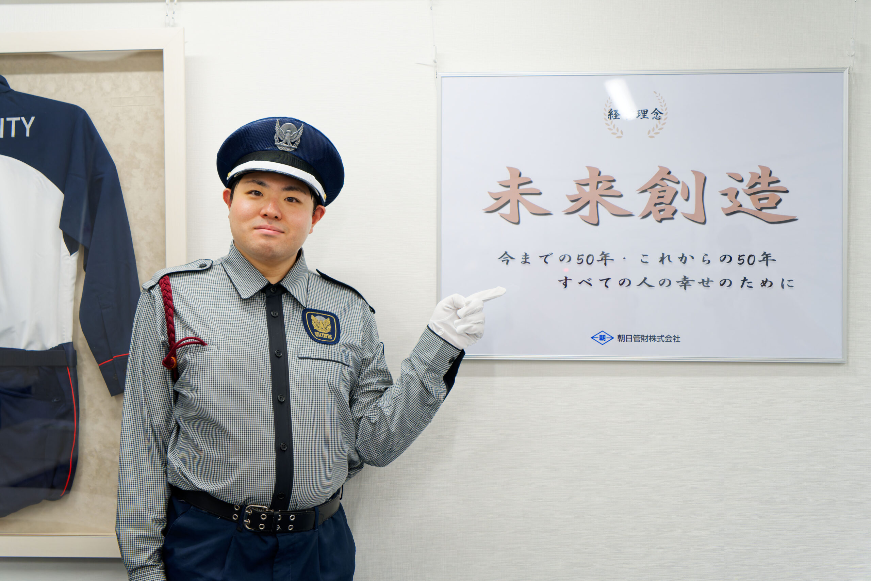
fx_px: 1936
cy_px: 290
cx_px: 436
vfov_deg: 17.1
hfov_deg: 25.4
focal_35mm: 80
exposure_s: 1/320
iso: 1000
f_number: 4.5
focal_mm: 80
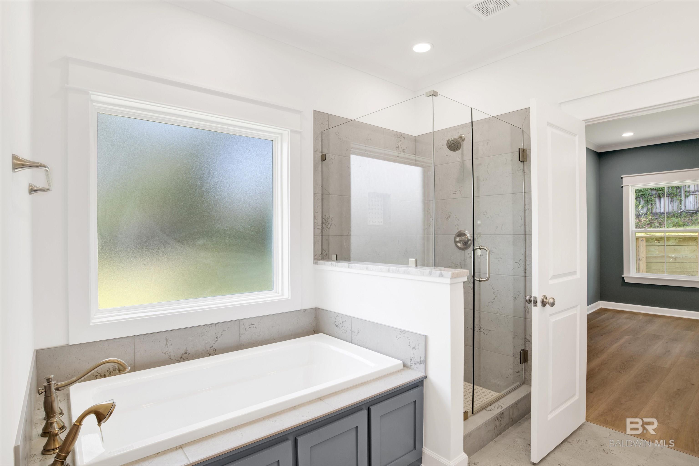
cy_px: 233
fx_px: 349
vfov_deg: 67.4
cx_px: 350
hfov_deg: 90.0
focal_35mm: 18
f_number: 11
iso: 200
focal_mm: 18
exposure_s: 1/10
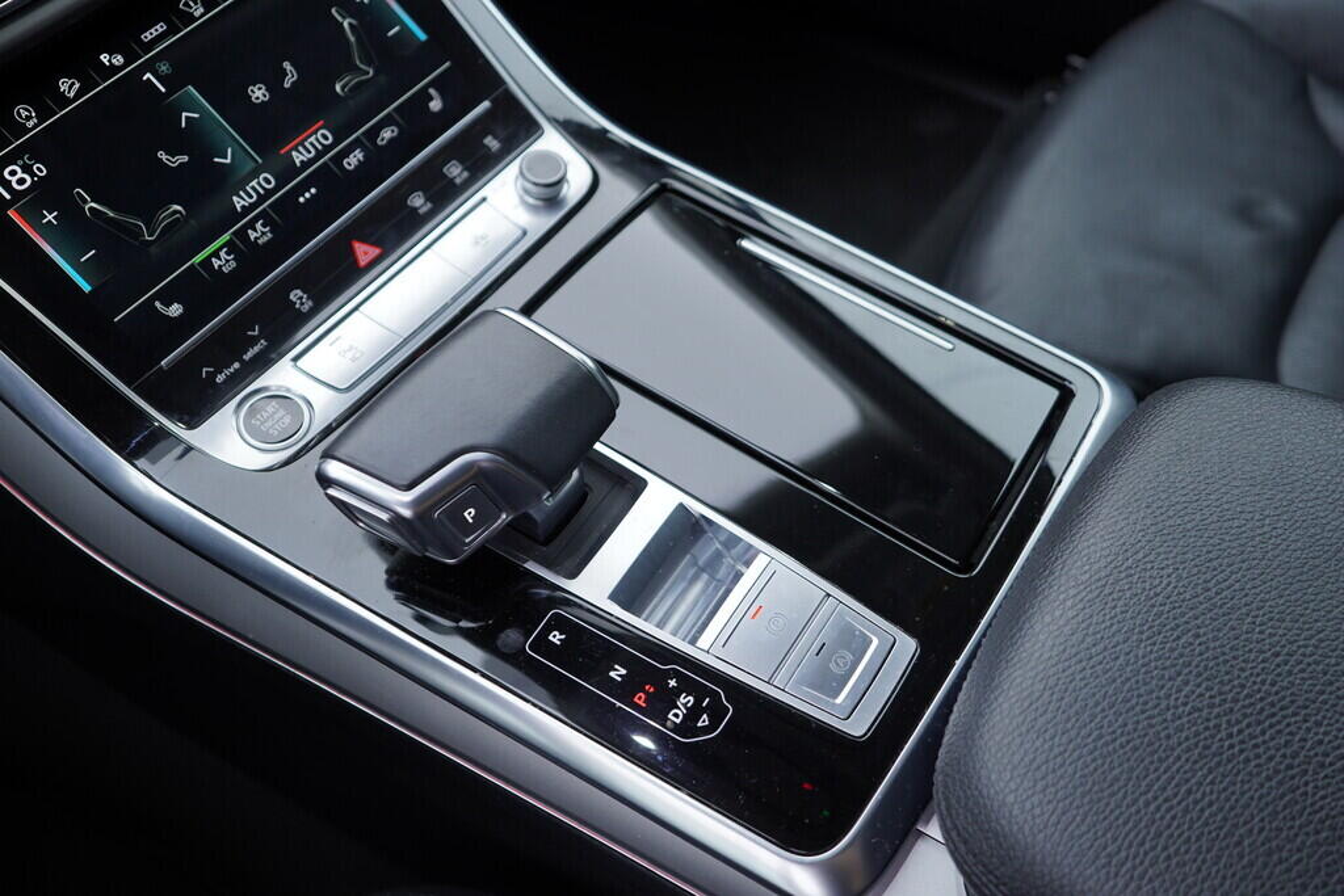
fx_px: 1344
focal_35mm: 36
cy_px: 448
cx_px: 672
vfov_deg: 36.9
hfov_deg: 53.1
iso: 125
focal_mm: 24
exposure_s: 1/50
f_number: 3.2
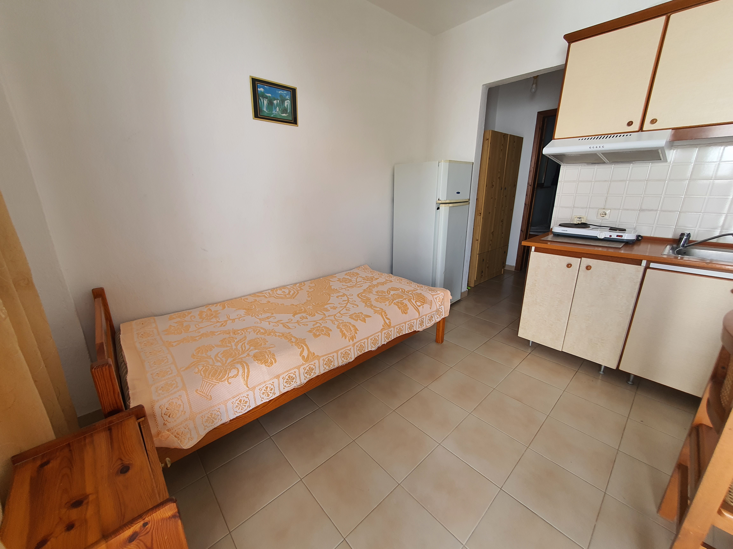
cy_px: 274
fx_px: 275
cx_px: 366
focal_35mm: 13
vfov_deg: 89.9
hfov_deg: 106.2
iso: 64
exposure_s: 1/50
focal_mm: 1.8
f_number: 2.2
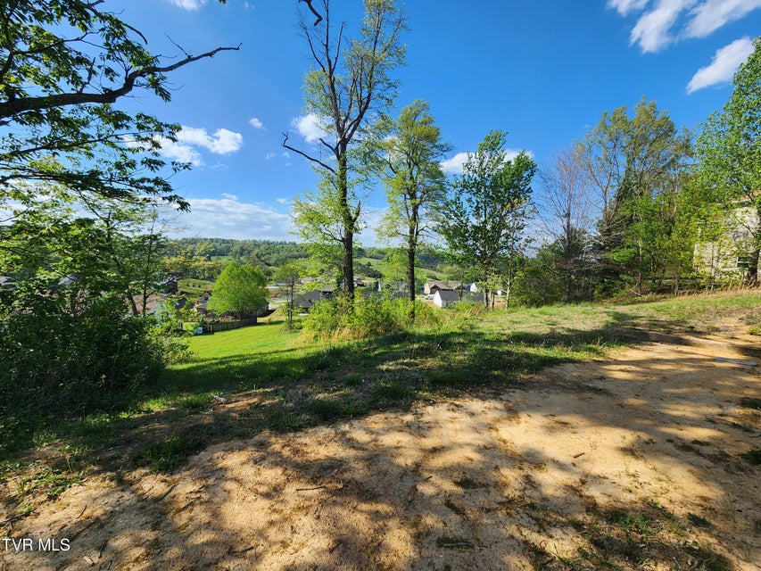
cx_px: 380
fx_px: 286
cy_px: 286
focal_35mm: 13
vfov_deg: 89.9
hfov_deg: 106.2
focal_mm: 2.2
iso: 50
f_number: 2.2
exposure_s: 1/1176
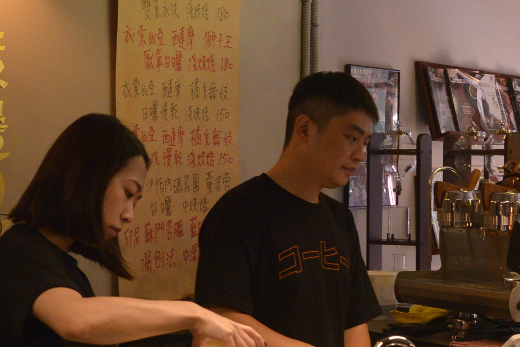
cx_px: 525
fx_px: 1647
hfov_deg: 17.5
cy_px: 226
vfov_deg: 12.0
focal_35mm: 114
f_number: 5.6
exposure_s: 1/100
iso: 3200
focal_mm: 38
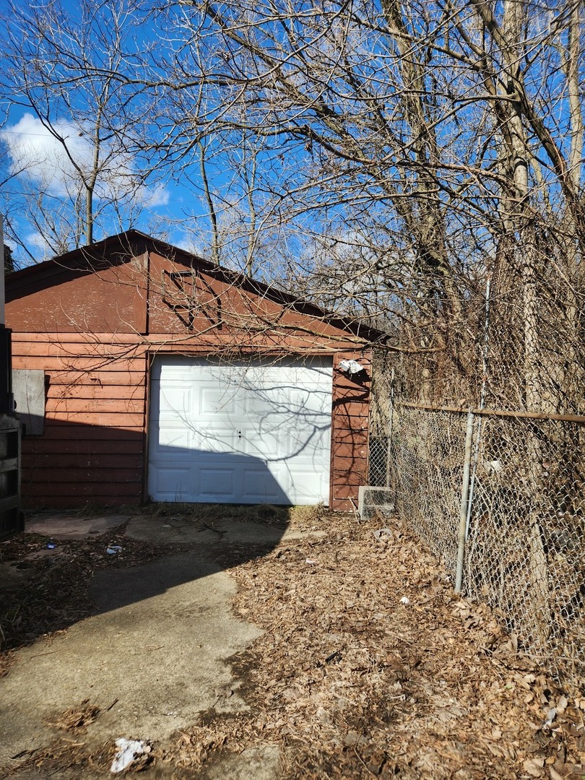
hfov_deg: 58.9
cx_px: 292
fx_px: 518
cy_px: 390
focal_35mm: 23
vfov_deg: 73.9
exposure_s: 1/1212
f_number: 1.8
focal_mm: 5.4
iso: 20
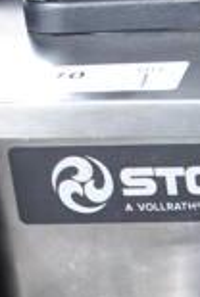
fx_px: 1319
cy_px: 447
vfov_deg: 12.3
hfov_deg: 8.0
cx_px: 477
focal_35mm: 159
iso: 400
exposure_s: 1/80
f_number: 5
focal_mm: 18
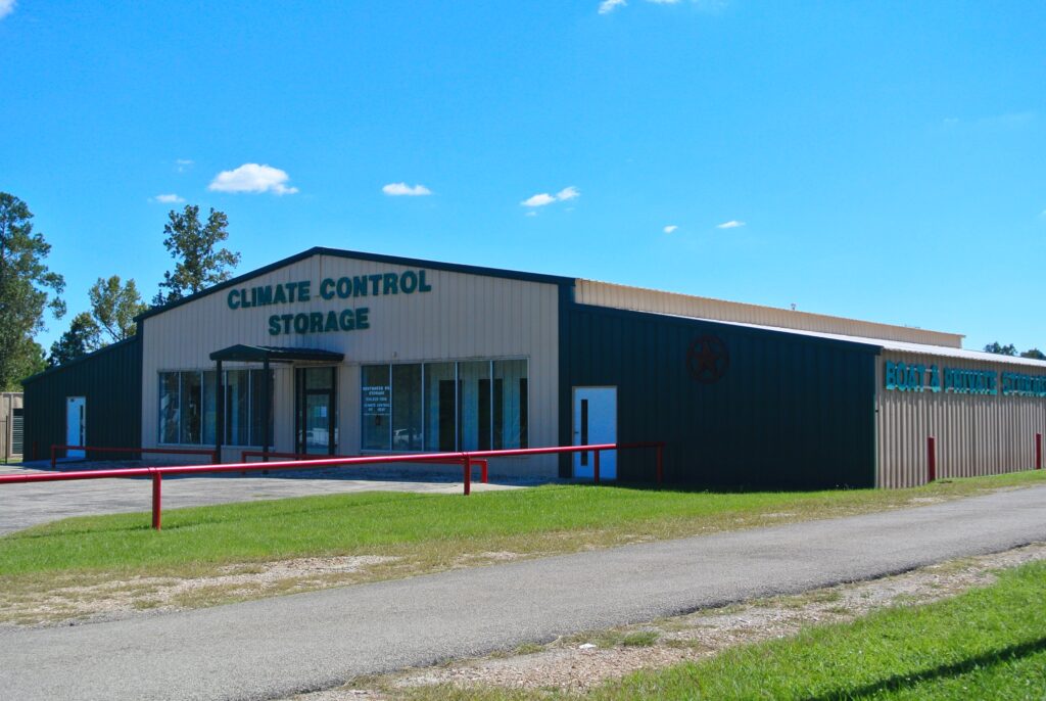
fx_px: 1135
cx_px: 523
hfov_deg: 49.5
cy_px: 350
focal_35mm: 39
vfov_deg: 34.3
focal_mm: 14.5
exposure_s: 1/640
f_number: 4.5
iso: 100
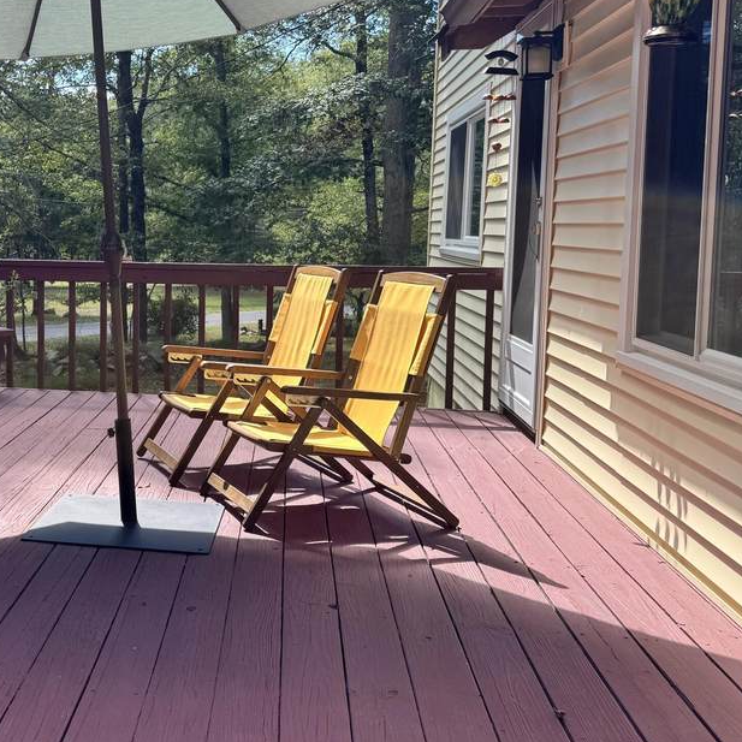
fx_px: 1067
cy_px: 311
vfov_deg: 38.2
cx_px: 61
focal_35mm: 44
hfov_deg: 35.8
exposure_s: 1/693
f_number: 1.78
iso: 80
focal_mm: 6.76
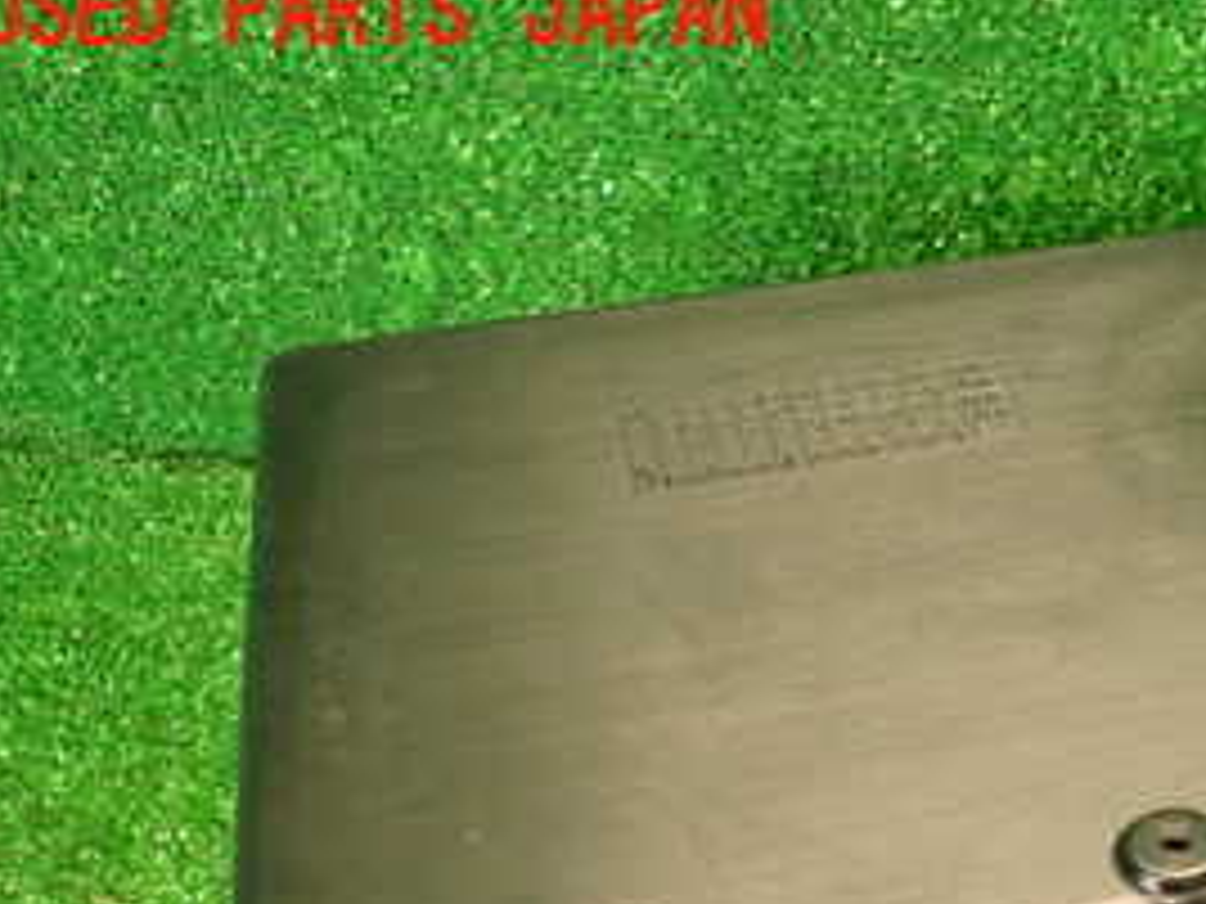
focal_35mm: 56
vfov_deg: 24.5
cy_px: 971
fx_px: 1951
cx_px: 1300
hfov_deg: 30.9
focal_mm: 4.5
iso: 400
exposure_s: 1/30
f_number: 2
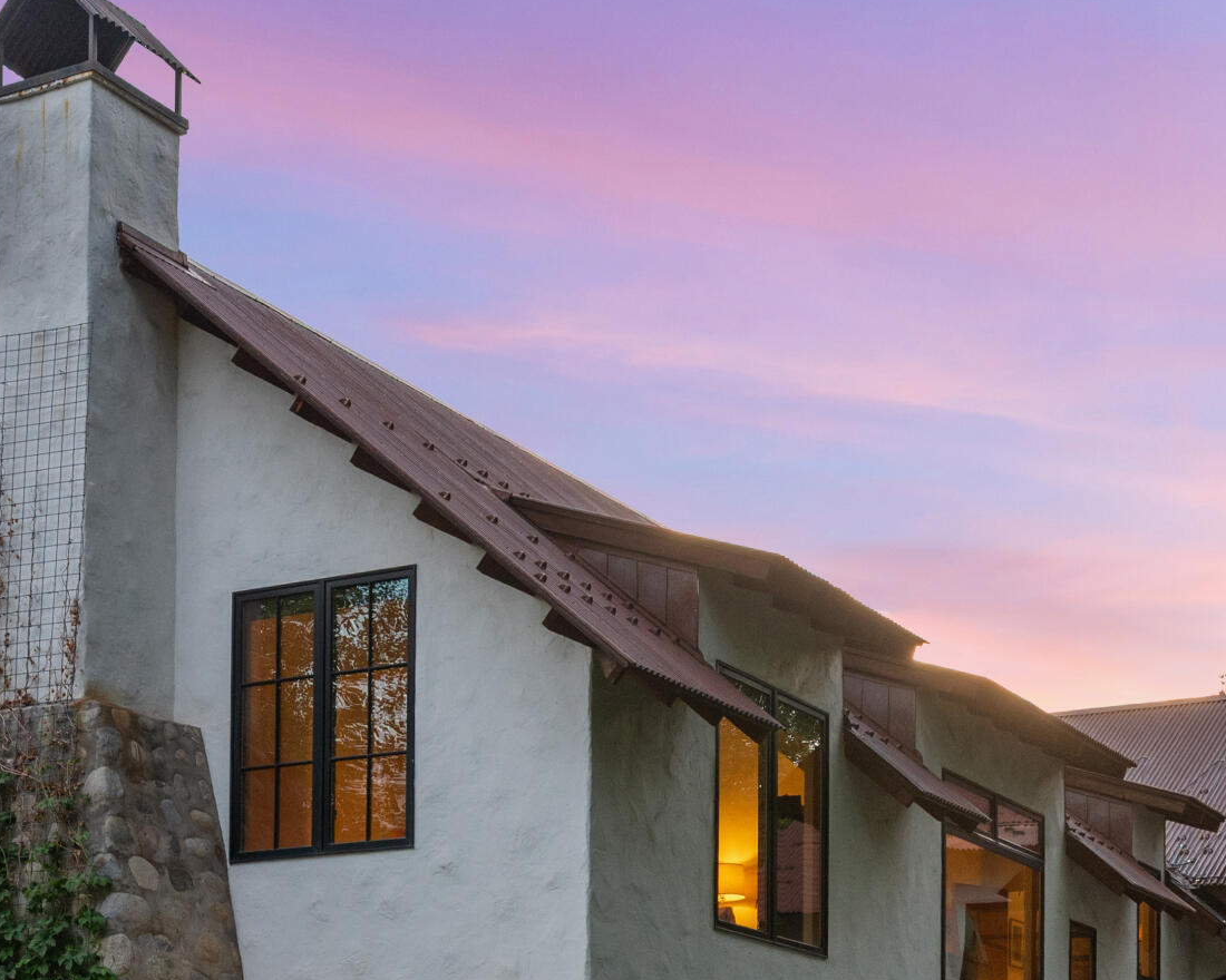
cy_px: 1018
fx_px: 2322
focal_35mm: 64
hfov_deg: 29.5
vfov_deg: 22.8
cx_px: 687
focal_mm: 25
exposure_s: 1/30
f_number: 7.1
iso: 640
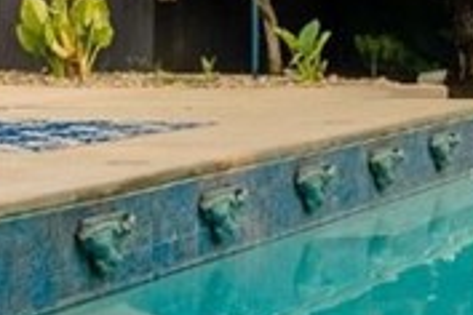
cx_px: 299
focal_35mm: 139
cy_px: -151
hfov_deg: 14.7
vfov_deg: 9.6
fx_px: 1826
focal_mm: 24
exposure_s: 1/400
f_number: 10
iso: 125
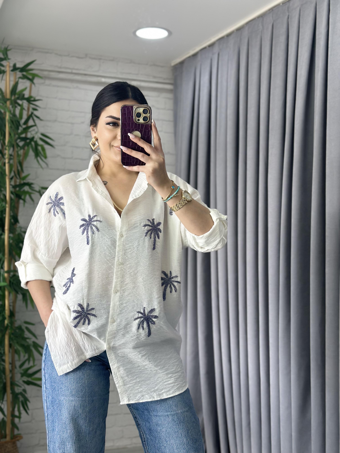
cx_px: 170
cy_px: 226
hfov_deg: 30.3
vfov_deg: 39.7
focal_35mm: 48
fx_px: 629
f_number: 1.78
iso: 64
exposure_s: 1/100
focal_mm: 6.86
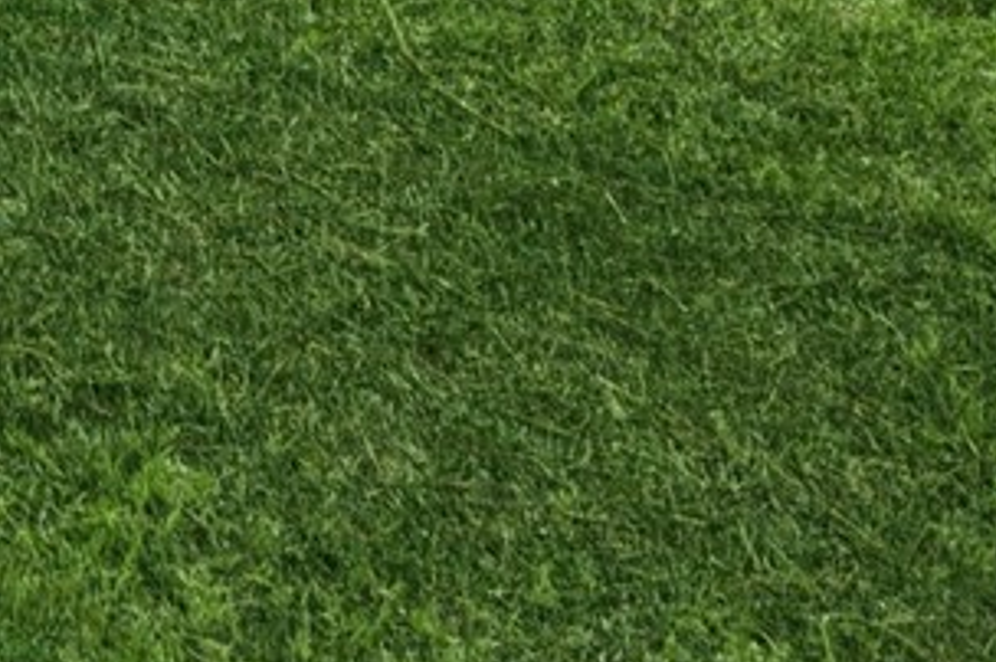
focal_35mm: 80
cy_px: -626
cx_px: -867
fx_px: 2211
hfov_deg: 18.7
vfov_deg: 14.4
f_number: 8
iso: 200
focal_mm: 15
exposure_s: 1/250
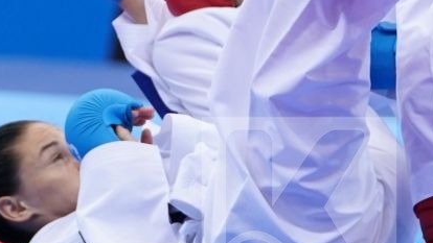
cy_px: -159
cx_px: 299
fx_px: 7739
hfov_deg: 3.2
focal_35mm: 674
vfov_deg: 1.8
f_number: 2.8
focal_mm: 148
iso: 1600
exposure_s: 1/1000
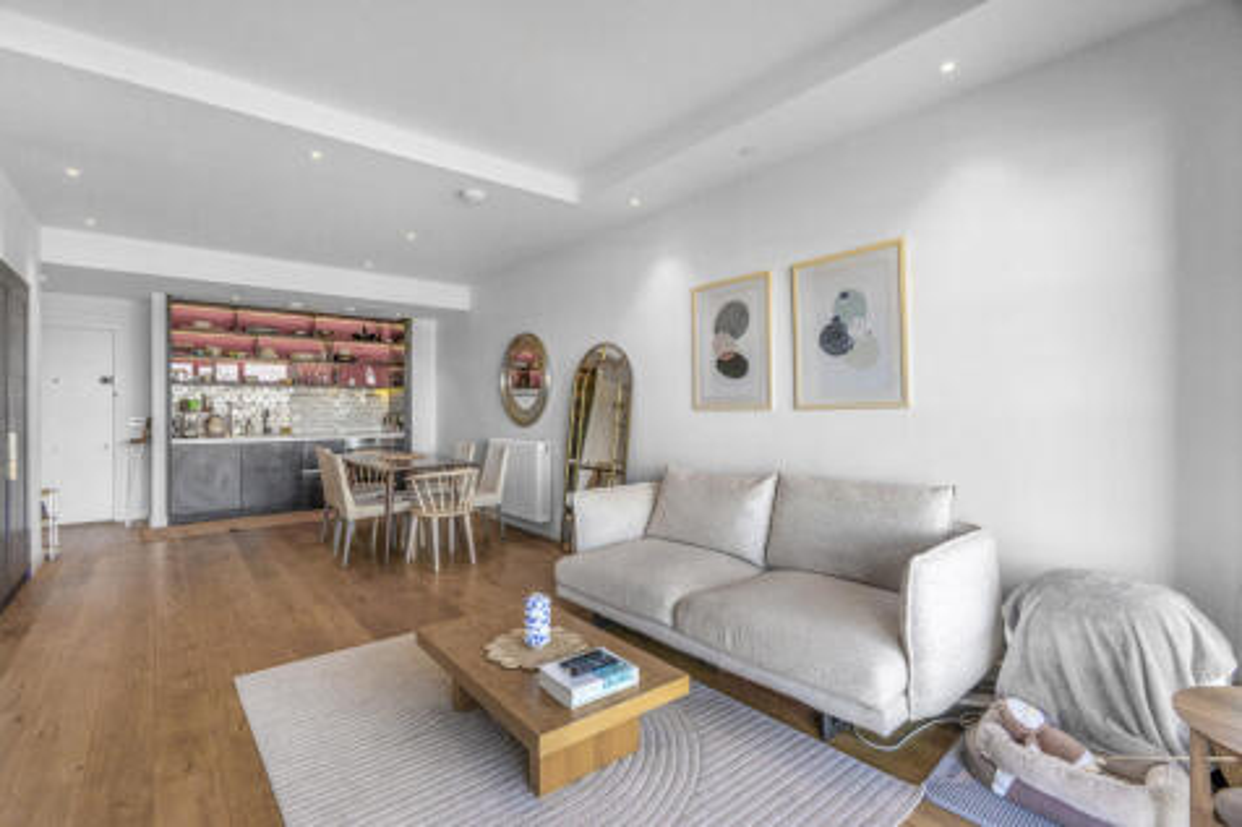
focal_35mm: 16
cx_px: 621
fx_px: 552
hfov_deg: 96.8
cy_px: 414
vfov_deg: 73.7
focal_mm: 16
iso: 1000
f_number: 8
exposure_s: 1/60
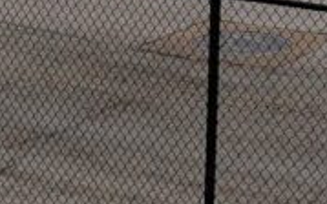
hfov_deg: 7.0
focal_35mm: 298
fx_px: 2657
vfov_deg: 4.2
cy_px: -454
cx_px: 309
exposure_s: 1/499
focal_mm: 6.9
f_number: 1.68
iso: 23
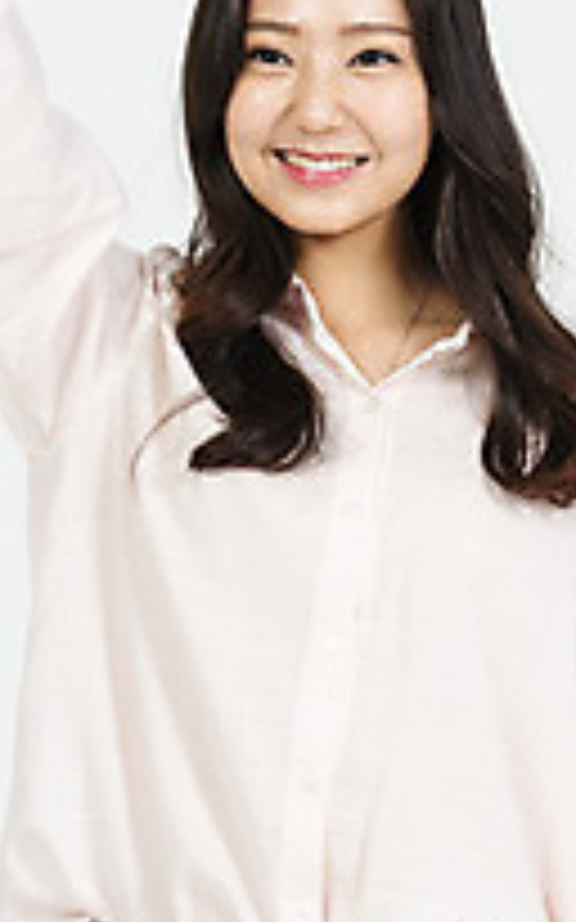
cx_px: -92
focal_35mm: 313
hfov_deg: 4.2
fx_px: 7867
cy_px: 234
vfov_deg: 6.7
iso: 100
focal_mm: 105
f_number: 14
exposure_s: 1/125
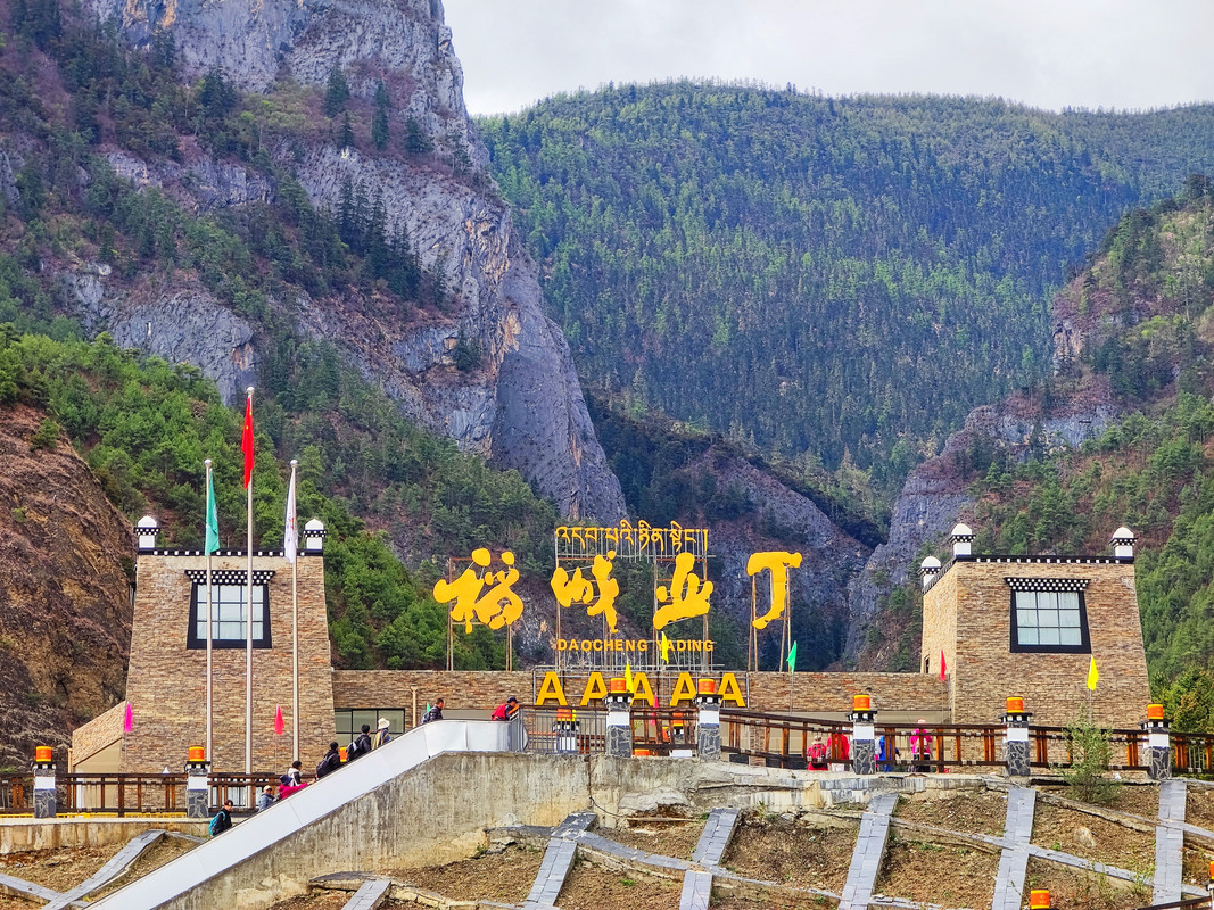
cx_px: 607
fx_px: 4208
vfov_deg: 12.3
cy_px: 455
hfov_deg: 16.4
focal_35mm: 120
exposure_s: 1/100
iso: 60
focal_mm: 22
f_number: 4.1
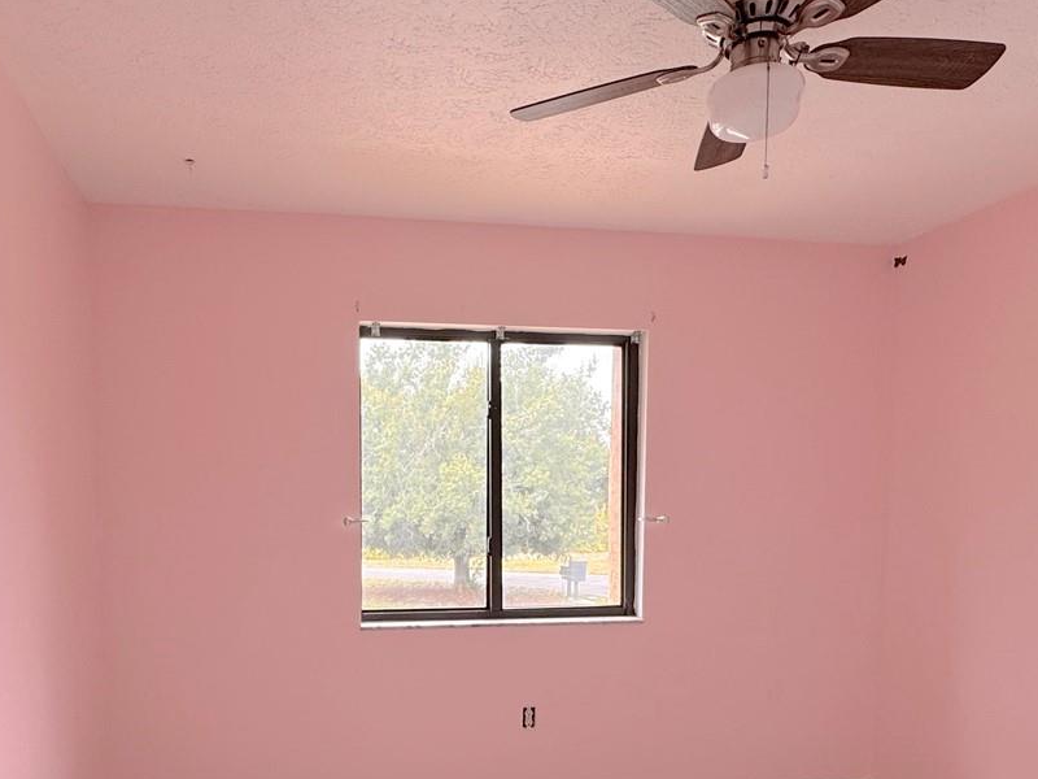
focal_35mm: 28
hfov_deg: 63.0
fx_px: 840
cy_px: 565
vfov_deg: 48.2
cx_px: 424
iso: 80
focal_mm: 2.22
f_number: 2.2
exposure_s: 1/99
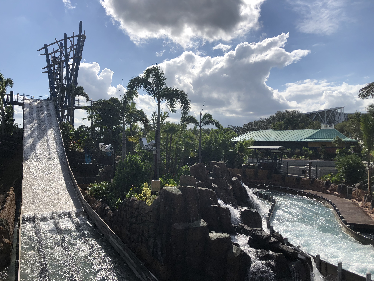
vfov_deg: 49.7
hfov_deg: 63.4
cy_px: 140
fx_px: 303
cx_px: 187
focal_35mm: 28
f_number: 1.8
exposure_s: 1/5348
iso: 25
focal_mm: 3.99
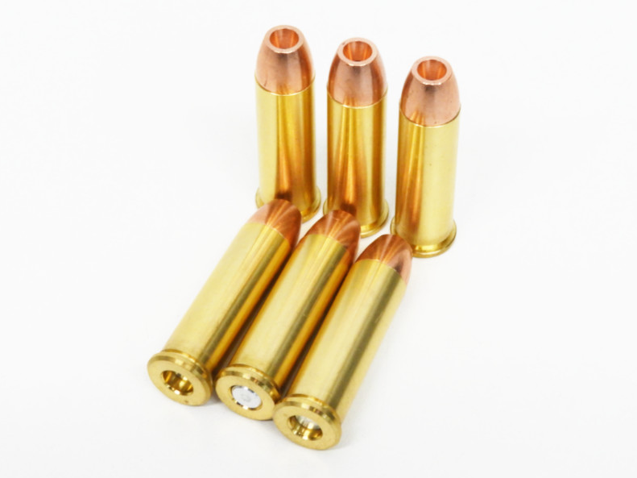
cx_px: 316
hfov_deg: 22.8
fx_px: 1582
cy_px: 241
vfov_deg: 17.2
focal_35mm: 86
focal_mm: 15.2
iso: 200
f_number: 7.1
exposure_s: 1/25
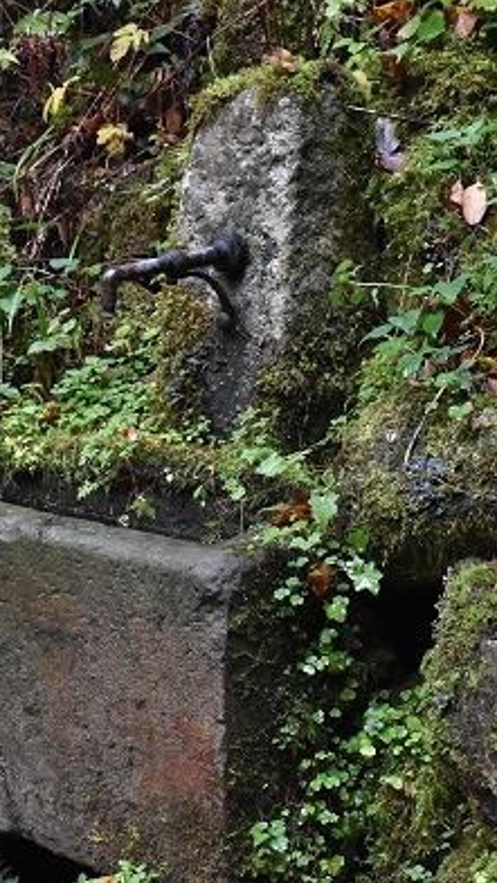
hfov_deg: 18.6
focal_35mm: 65
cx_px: 281
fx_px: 1518
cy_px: 438
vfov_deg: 32.5
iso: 3200
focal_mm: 27
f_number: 9
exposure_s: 1/320
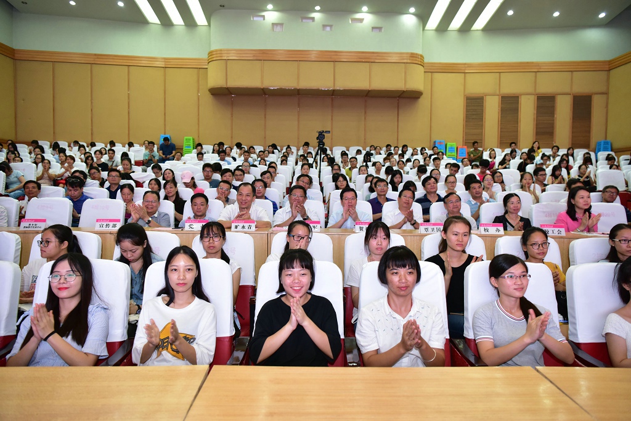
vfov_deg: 53.1
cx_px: 316
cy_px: 210
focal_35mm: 24
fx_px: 421
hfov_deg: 73.7
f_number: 3.2
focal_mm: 24
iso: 1250
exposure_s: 1/100
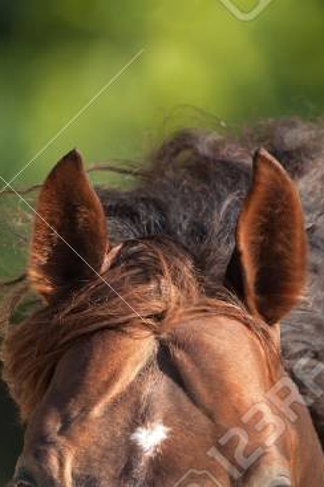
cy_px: 671
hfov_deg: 0.8
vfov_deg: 1.2
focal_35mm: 1769
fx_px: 23925
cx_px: 206
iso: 200
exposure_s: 1/1000
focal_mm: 500
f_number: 4
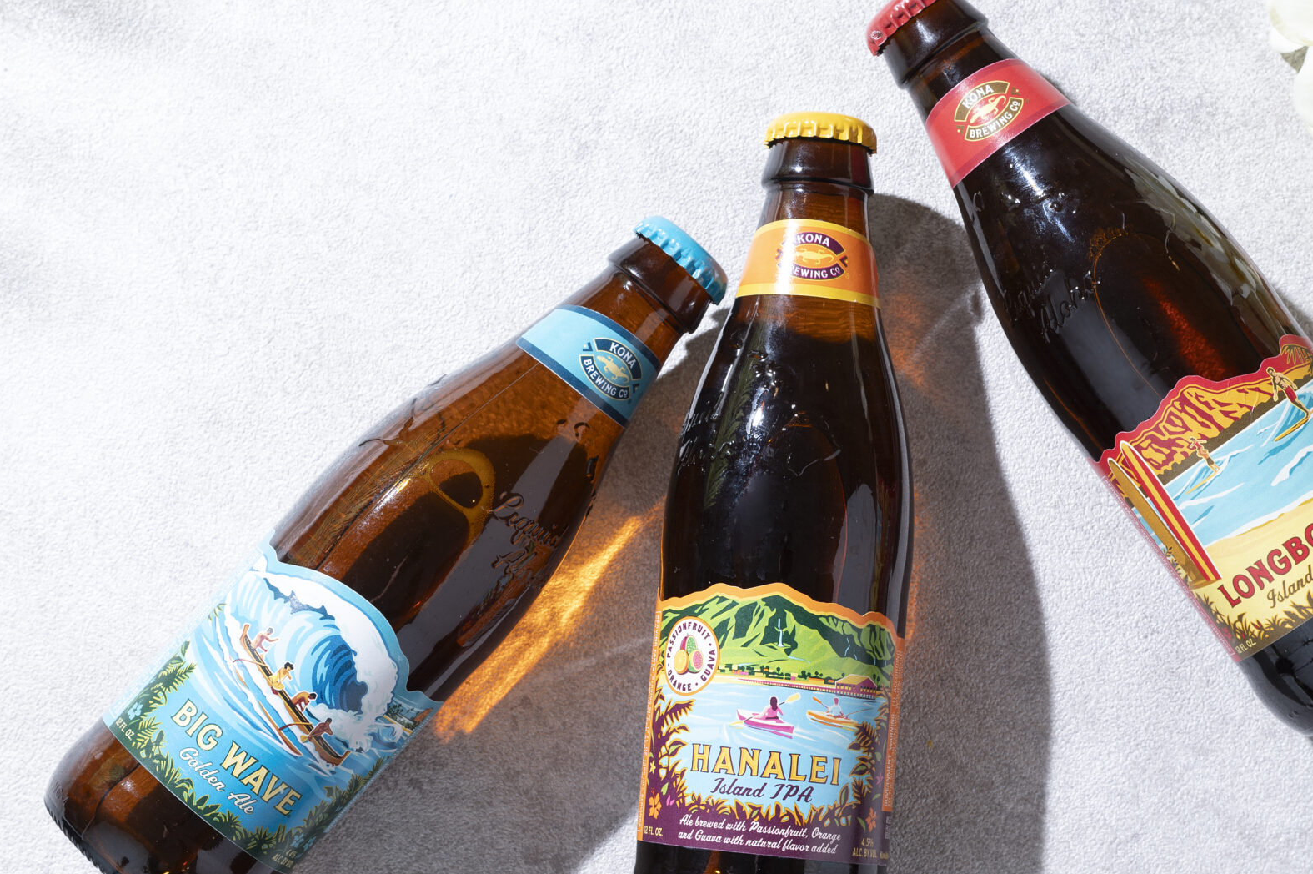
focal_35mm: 78
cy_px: 429
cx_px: 676
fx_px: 2843
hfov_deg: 26.0
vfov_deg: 17.5
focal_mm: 48
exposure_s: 1/125
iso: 200
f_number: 10
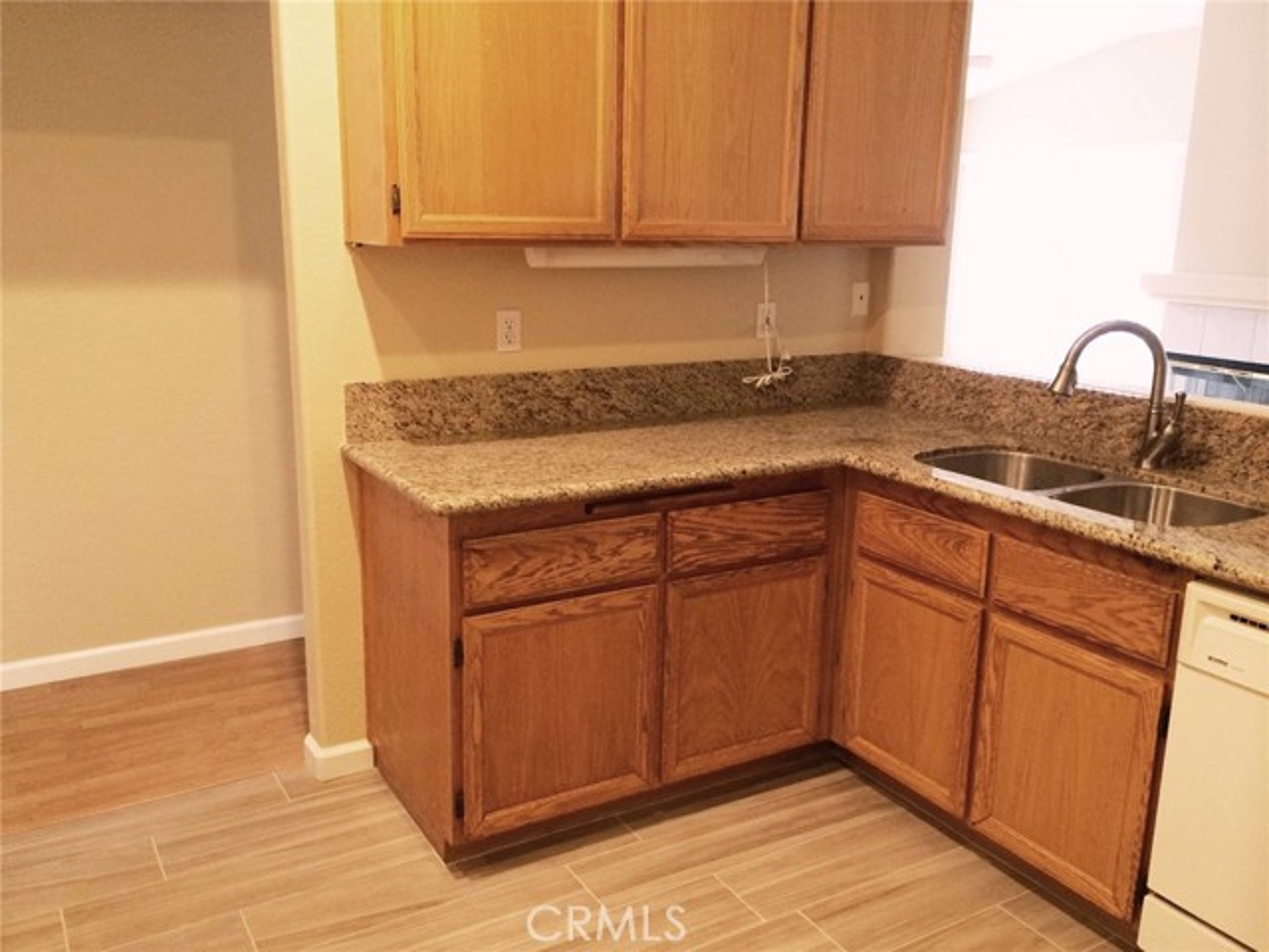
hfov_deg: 61.7
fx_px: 1063
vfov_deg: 48.2
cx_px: 634
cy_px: 476
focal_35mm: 29
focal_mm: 4.15
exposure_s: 1/30
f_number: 2.2
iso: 160
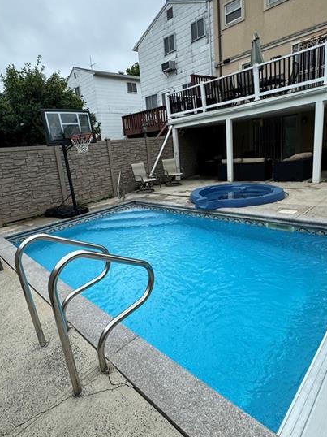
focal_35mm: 20
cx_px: 134
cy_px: 205
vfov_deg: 81.7
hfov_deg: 65.4
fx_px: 252
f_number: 2.2
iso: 40
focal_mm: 2.22
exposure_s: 1/492
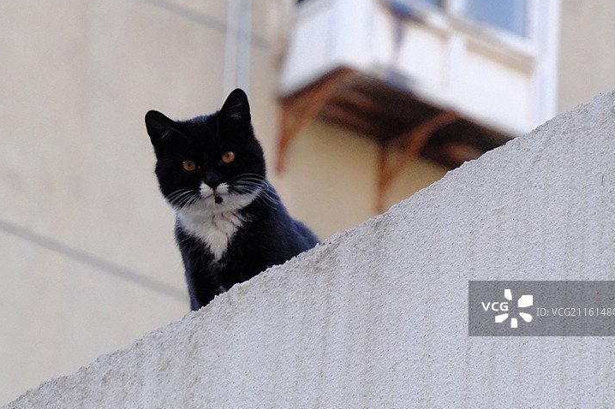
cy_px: 202
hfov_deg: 6.1
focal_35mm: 340
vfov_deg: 4.0
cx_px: 317
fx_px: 5805
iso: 12800
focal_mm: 203
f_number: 14
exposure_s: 1/900
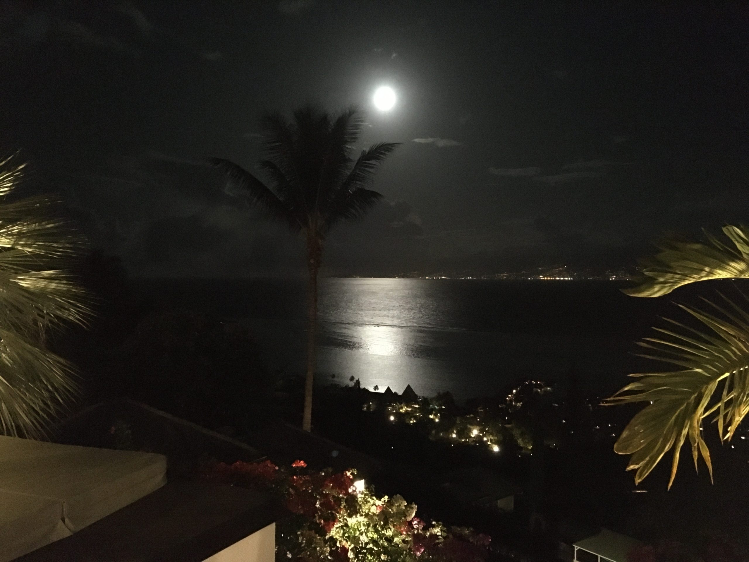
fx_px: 627
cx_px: 374
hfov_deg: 61.7
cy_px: 281
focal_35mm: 29
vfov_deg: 48.2
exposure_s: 1/15
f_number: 2.2
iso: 2000
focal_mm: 4.15
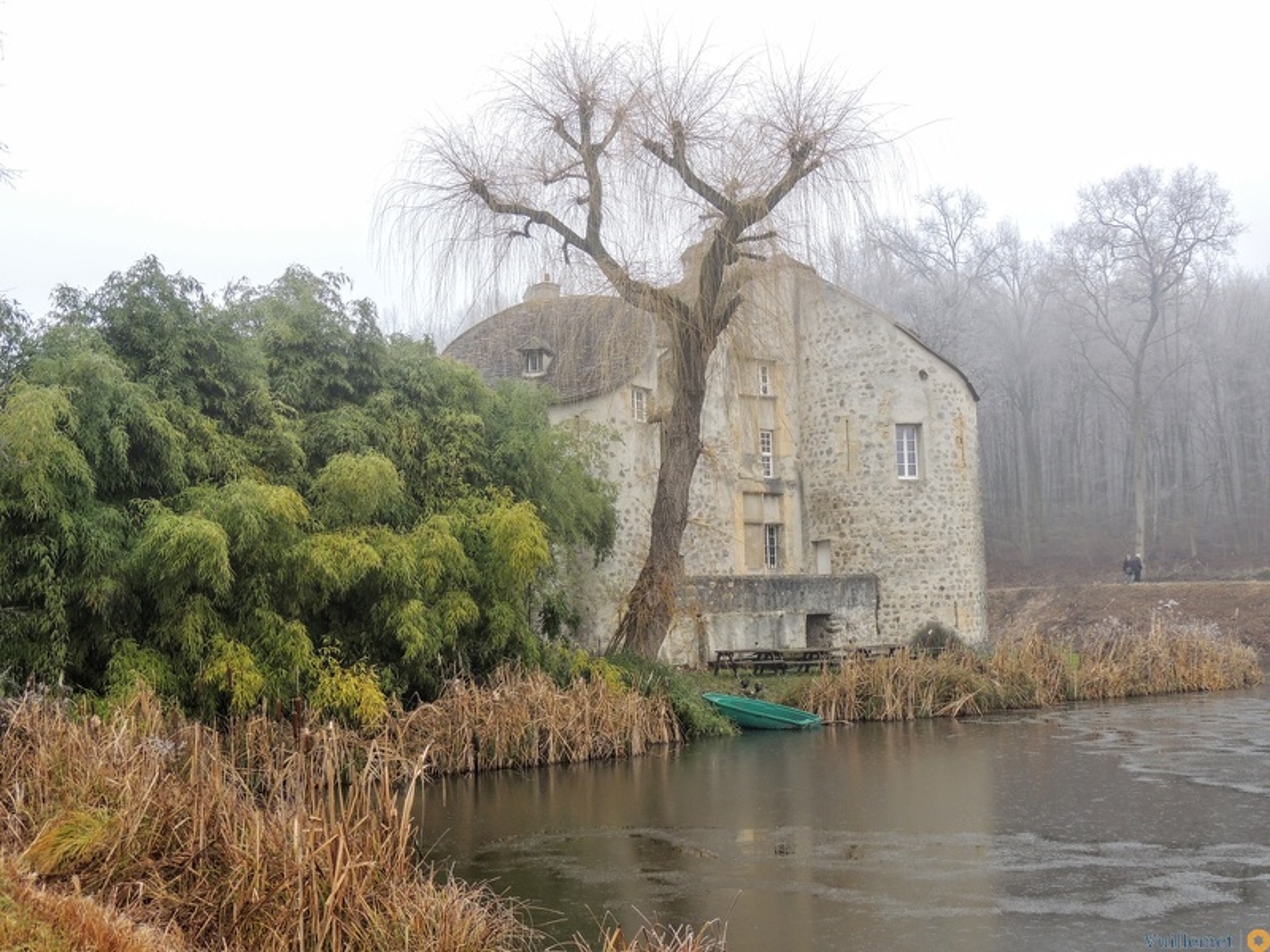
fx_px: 1468
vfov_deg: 36.0
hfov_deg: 46.8
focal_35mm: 40
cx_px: 635
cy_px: 476
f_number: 3.3
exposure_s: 1/100
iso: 100
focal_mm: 7.1
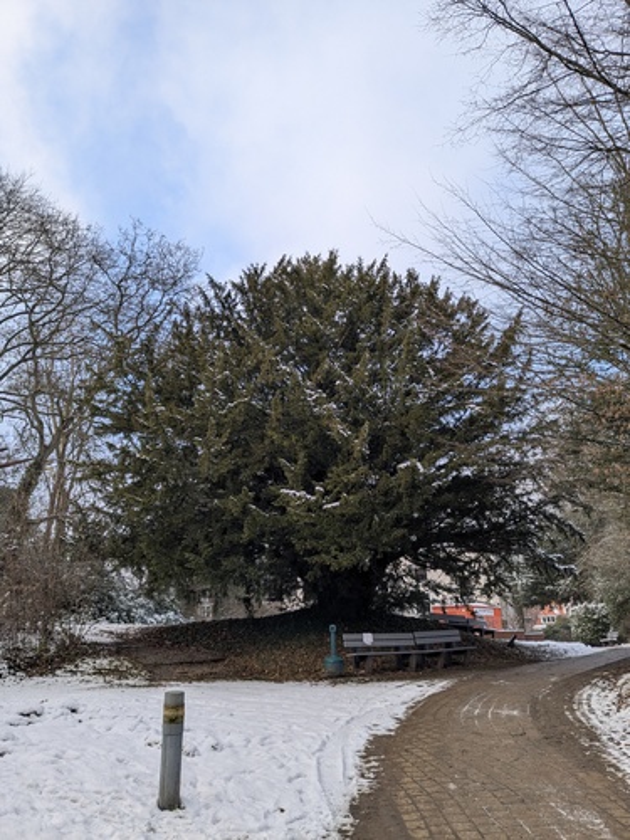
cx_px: 315
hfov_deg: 51.4
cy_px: 420
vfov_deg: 65.3
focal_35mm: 27
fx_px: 655
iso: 46
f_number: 1.73
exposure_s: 1/570
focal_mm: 4.38
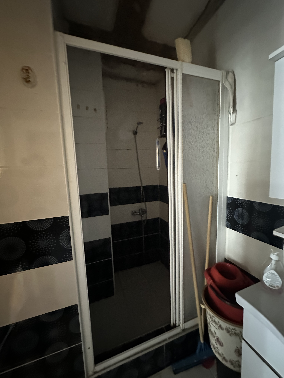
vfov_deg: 102.1
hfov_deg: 85.7
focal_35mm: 14
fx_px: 153
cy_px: 189
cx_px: 142
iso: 1250
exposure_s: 1/25
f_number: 2.2
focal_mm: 2.22
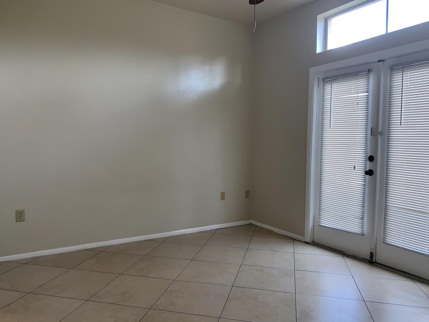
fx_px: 322
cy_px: 161
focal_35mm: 26
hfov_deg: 67.3
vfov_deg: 53.1
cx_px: 214
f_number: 1.8
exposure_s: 1/33
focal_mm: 4.25
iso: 25
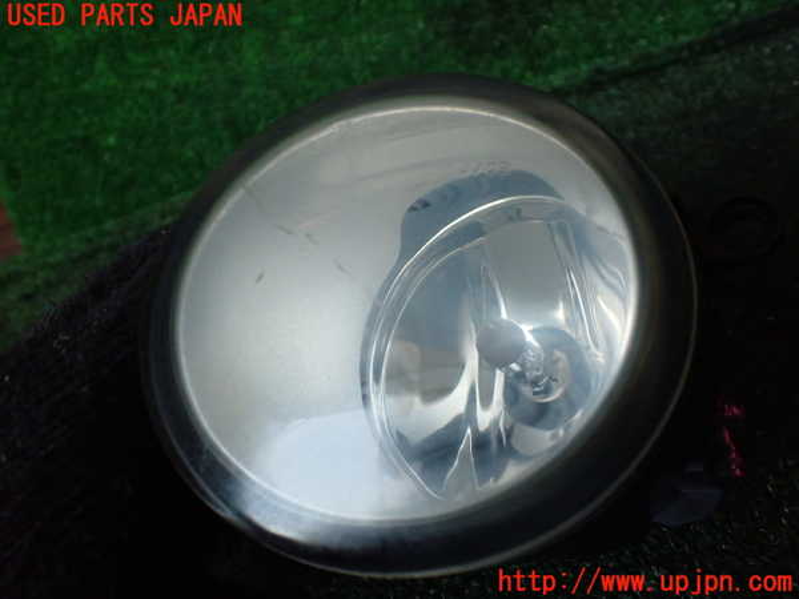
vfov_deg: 46.8
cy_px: 300
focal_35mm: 30
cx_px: 400
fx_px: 692
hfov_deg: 60.0
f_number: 2.3
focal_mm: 5.4
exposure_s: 1/125
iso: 640
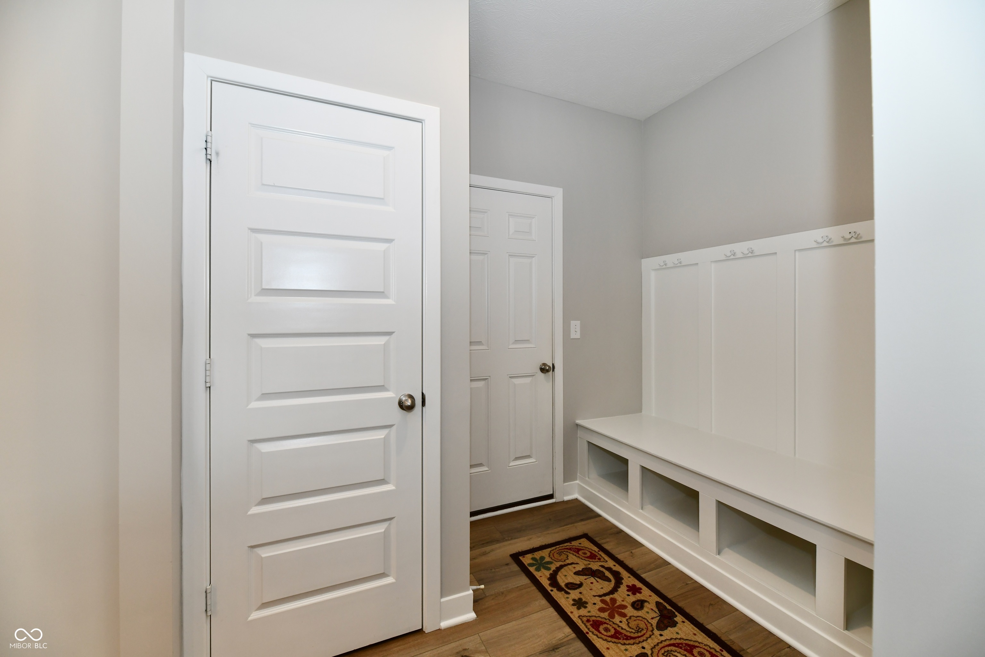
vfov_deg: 81.2
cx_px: 492
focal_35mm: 14
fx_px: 383
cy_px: 328
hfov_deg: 104.3
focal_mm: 14
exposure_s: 1/60
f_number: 6.3
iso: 640
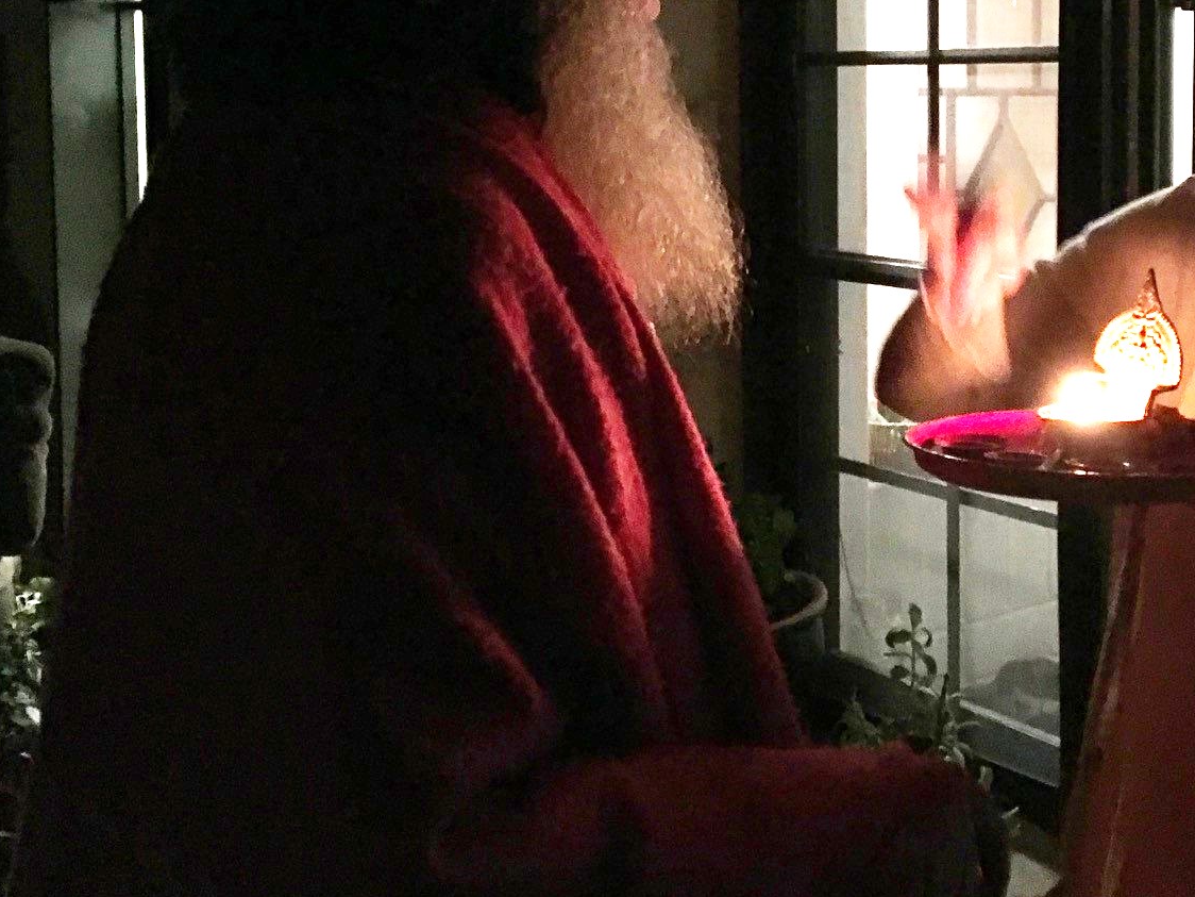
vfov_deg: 27.5
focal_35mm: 52
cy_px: 189
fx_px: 1795
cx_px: 897
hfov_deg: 36.0
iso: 500
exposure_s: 1/17
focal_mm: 4.15
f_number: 2.2
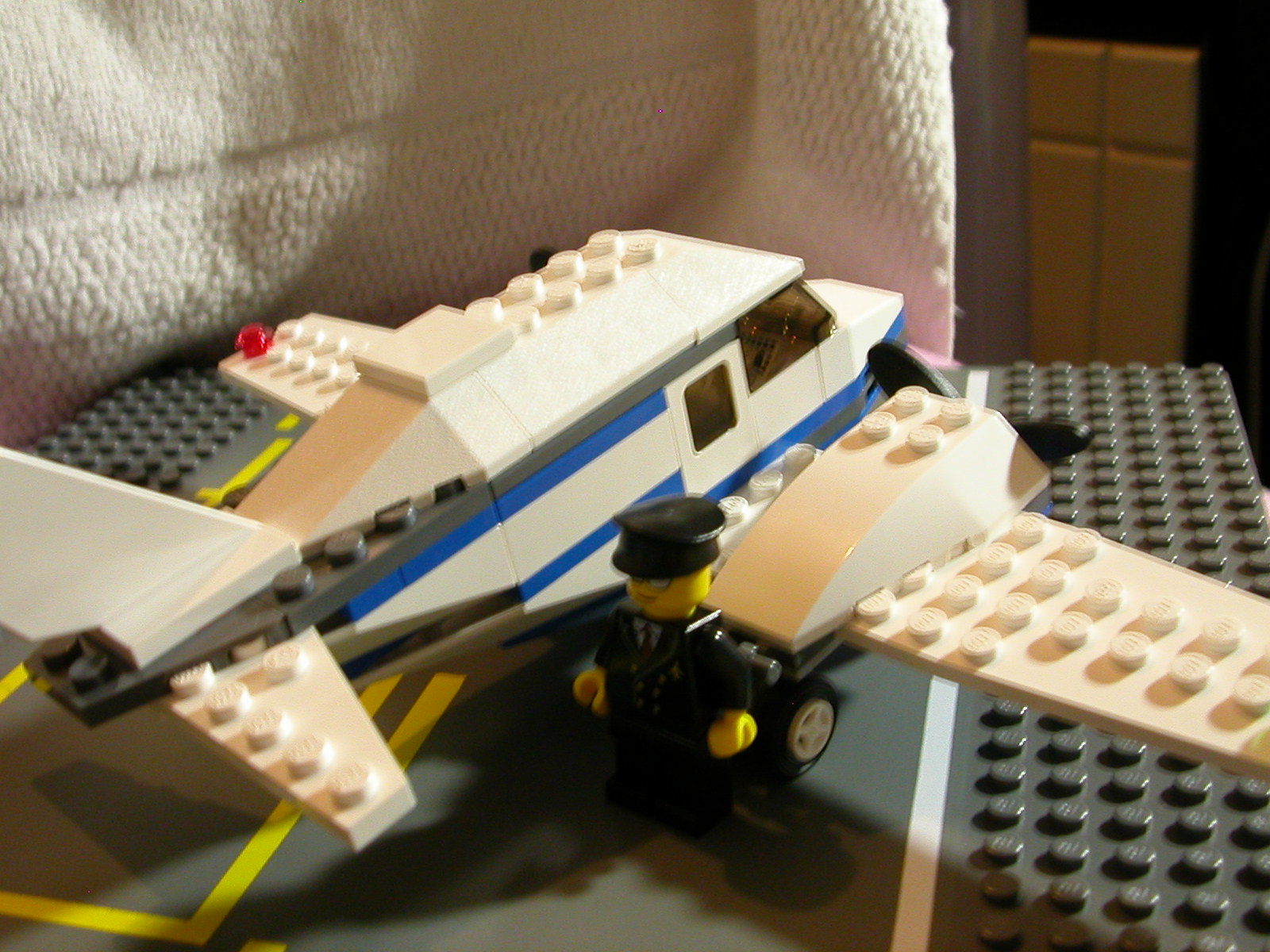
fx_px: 1578
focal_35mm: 43
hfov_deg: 43.9
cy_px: 476
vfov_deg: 33.6
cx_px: 635
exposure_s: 1/3.9
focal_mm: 6.6
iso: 174
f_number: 2.9
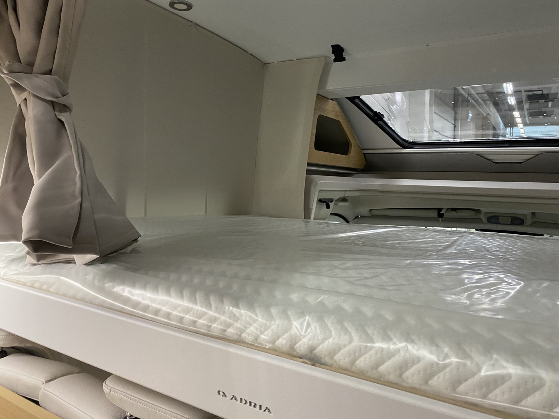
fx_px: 420
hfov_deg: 67.3
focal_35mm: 26
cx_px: 280
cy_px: 210
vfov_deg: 53.1
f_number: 1.8
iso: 250
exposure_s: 1/50
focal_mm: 4.25
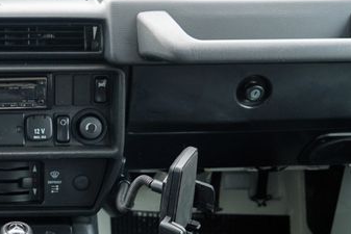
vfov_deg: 18.6
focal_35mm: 73
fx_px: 712
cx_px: 11
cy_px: 57
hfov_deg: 26.4
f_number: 4
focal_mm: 24
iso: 250
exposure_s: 1/60
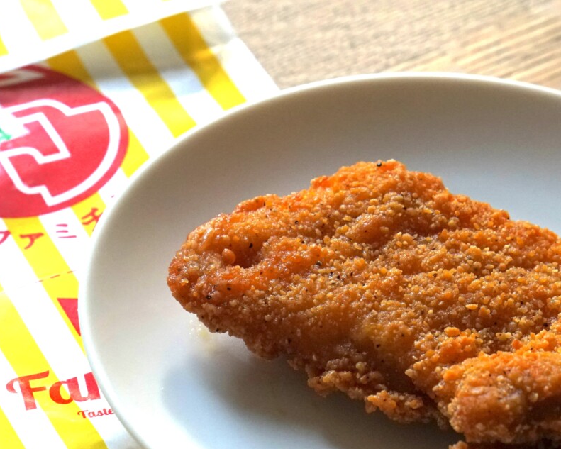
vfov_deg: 9.5
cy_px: 275
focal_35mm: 163
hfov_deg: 11.8
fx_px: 2705
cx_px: 242
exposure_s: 1/250
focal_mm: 61
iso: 1600
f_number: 6.3
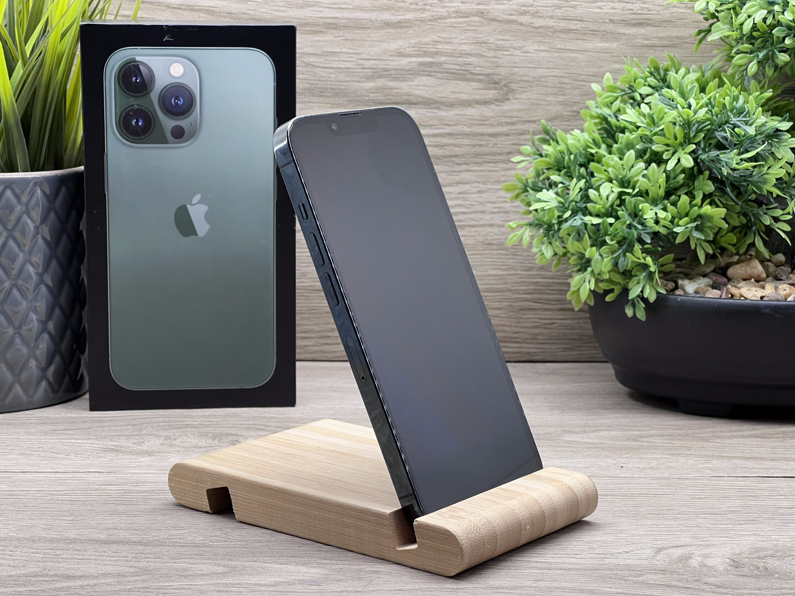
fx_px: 1791
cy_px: 301
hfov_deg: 25.0
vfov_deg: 18.9
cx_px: 398
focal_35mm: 78
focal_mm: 9
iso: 125
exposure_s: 1/100
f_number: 2.8
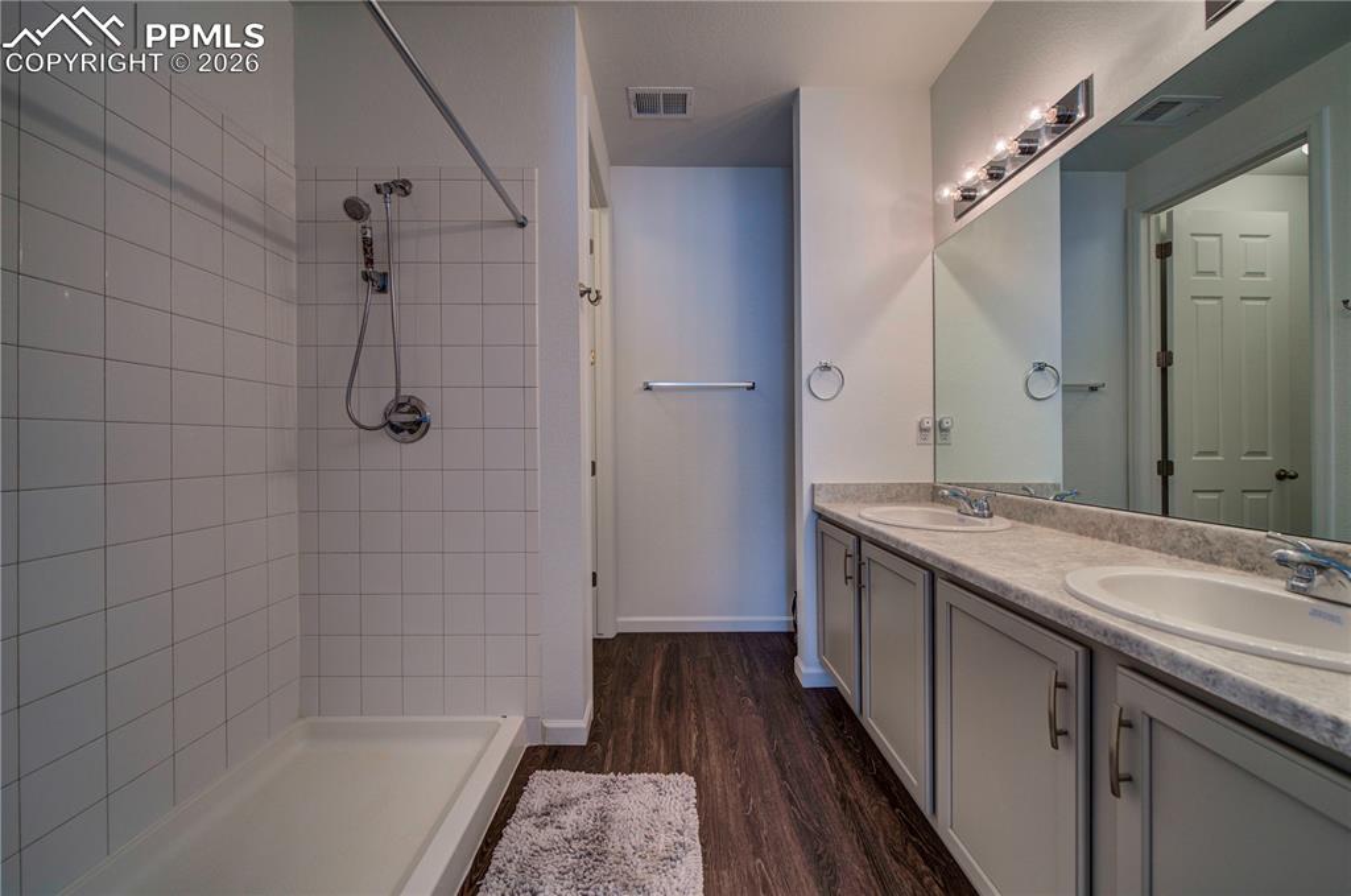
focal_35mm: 12
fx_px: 450
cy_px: 448
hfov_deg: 112.7
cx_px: 676
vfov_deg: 89.8
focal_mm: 12
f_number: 7.1
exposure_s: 1/25
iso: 320
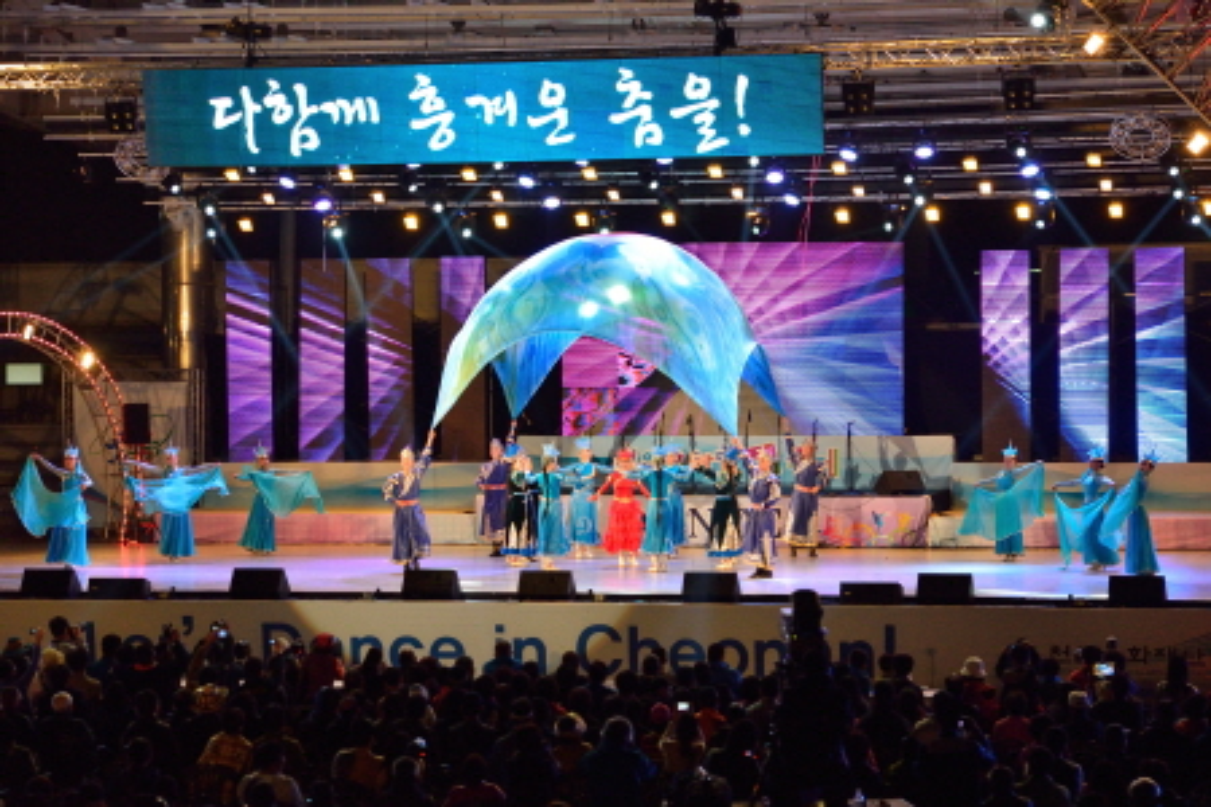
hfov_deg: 18.6
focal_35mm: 110
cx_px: 606
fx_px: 3700
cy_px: 404
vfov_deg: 12.5
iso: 2800
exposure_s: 1/500
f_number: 4
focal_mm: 110
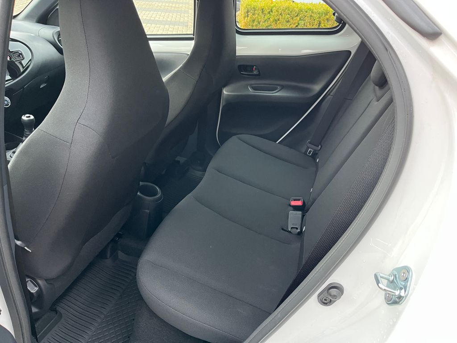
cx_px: 228
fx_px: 343
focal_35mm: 26
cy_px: 172
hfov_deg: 67.3
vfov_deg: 53.1
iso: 320
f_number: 1.6
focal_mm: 5.1
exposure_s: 1/60
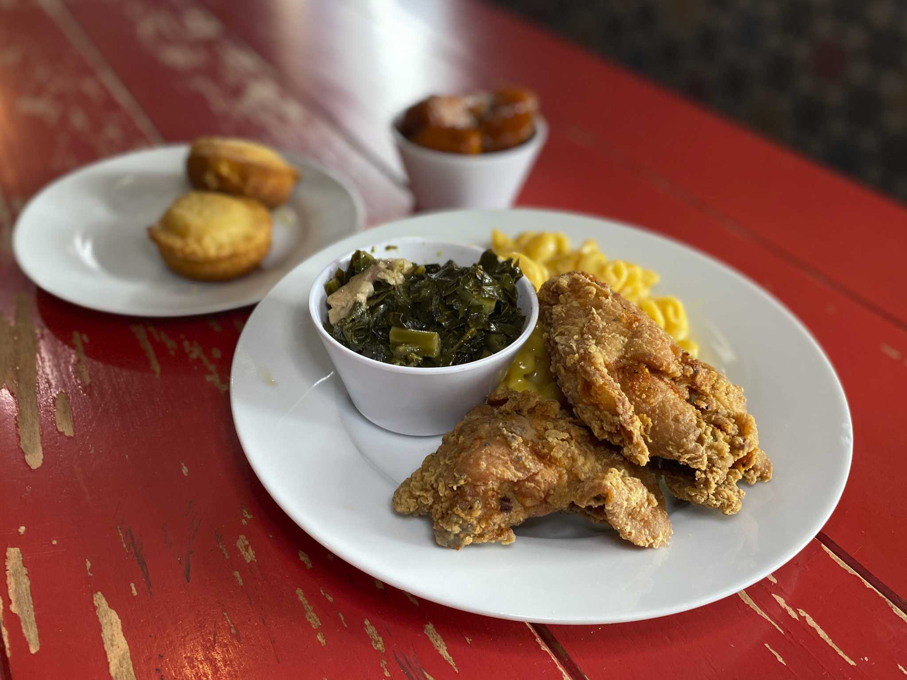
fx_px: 681
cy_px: 340
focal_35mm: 26
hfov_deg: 67.3
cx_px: 454
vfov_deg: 53.1
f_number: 1.8
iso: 100
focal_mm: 4.25
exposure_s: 1/60
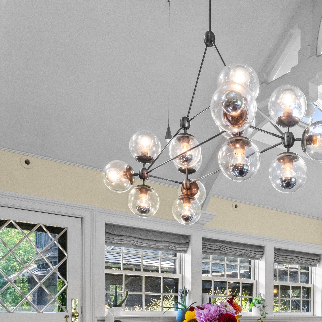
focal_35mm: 43
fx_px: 448
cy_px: 309
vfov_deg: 36.2
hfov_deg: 38.1
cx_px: 258
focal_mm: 14.9
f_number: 11
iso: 2000
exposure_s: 1/13
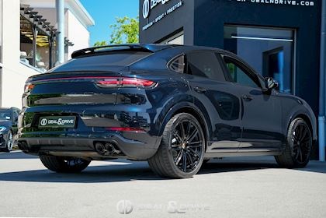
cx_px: 163
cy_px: 109
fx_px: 508
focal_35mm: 56
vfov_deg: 24.1
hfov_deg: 35.6
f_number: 2.8
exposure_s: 1/800
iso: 800
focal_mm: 37.4
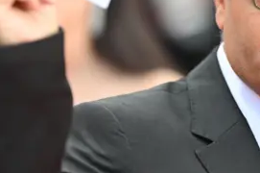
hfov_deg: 4.7
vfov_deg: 3.1
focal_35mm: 439
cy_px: 64
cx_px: 204
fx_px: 3167
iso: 100
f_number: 1.8
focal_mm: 135
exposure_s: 1/500
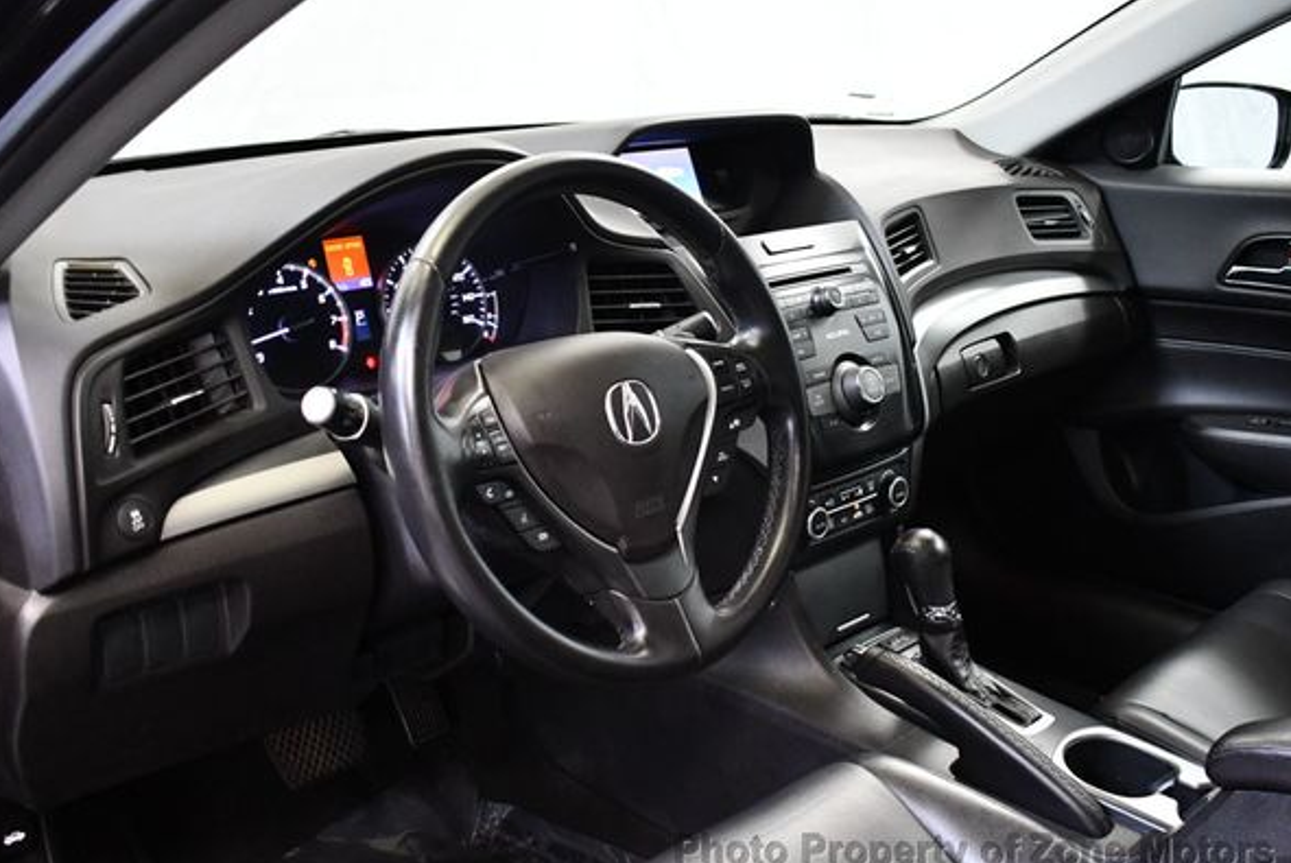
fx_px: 1400
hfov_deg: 49.5
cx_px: 649
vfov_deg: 34.3
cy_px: 426
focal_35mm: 39
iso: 3200
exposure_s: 1/80
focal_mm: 18
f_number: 3.5
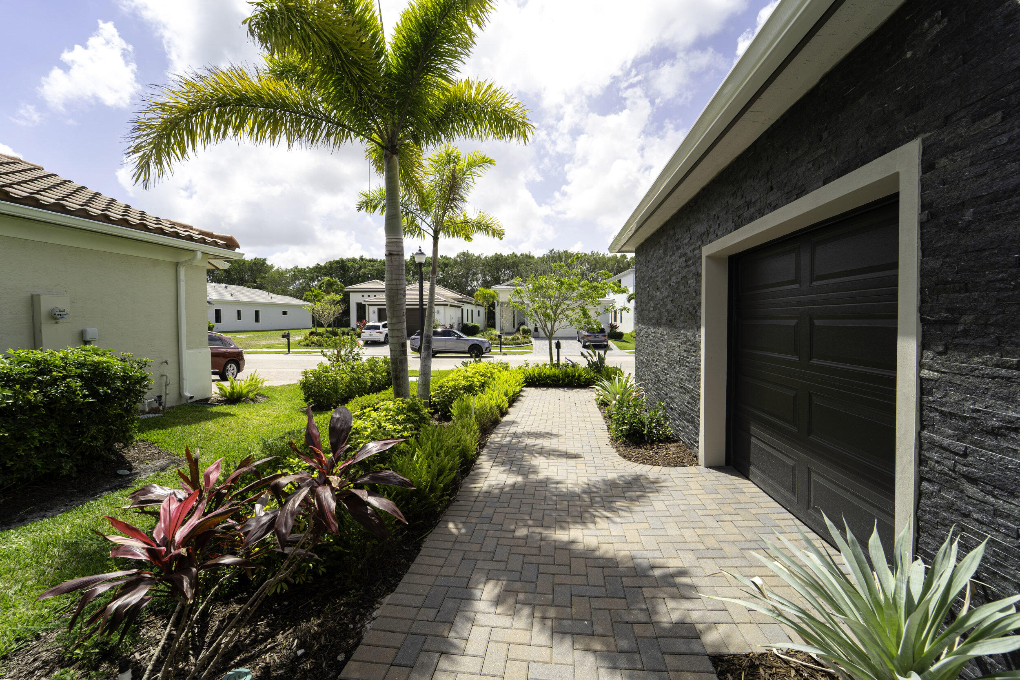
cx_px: 510
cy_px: 340
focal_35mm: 14
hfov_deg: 104.3
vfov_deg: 81.2
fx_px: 397
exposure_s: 1/160
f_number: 10
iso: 100
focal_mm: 14
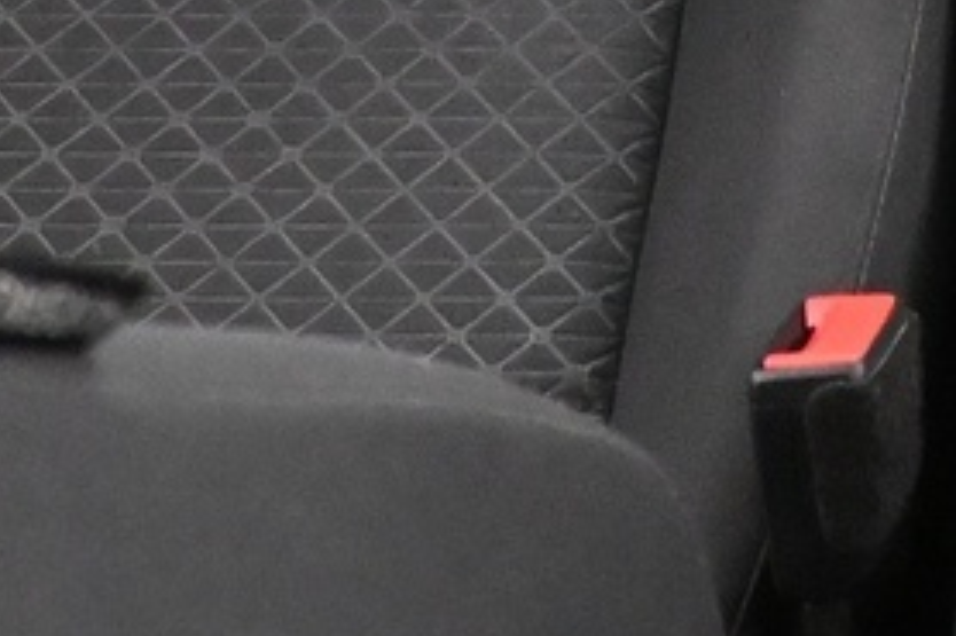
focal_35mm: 140
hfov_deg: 13.9
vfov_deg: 9.0
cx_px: 1382
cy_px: -822
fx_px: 3715
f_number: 3.5
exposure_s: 1/60
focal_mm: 16
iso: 8000
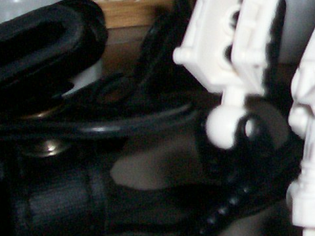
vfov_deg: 9.6
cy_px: 20
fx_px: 1401
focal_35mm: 154
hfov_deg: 12.1
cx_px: 502
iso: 140
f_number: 4.5
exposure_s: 1/64
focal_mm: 5.9
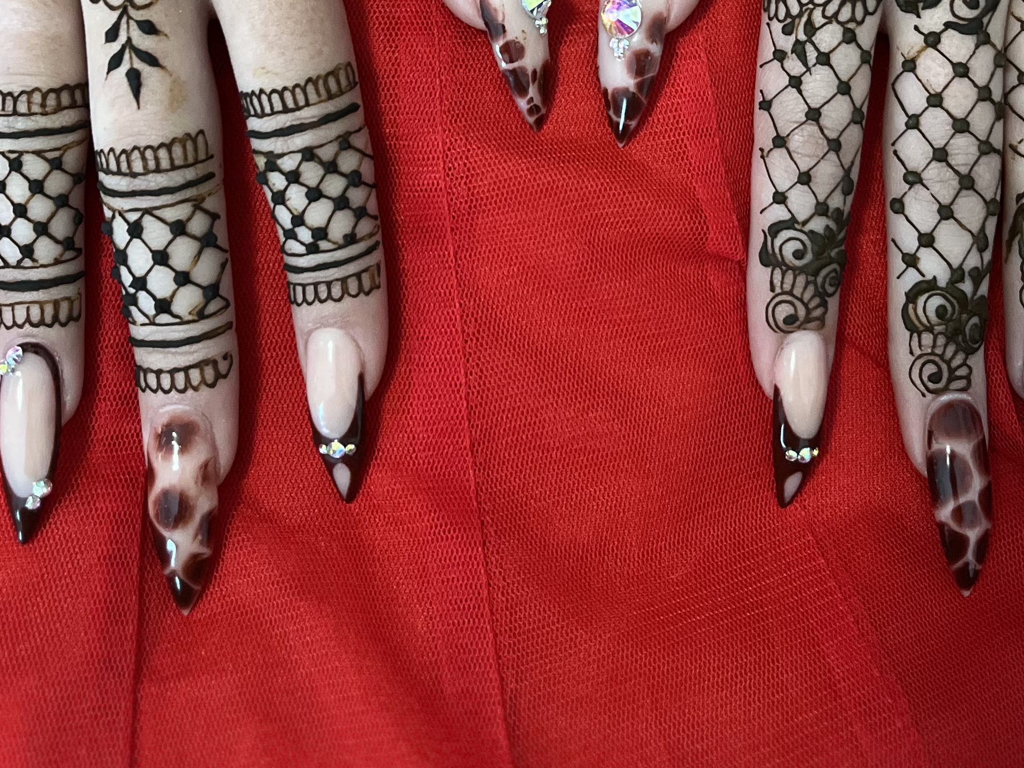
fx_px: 1568
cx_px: 558
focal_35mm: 53
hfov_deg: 36.1
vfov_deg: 25.5
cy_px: -77
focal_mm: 5.1
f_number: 1.6
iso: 640
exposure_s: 1/40
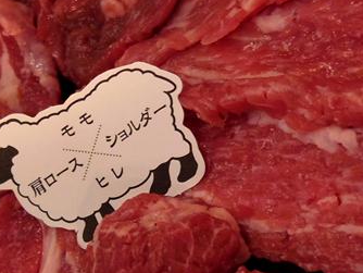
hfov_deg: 14.1
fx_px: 1469
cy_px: 129
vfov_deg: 10.6
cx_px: 200
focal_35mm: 140
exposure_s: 1/60
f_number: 1.9
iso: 400
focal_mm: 8.5
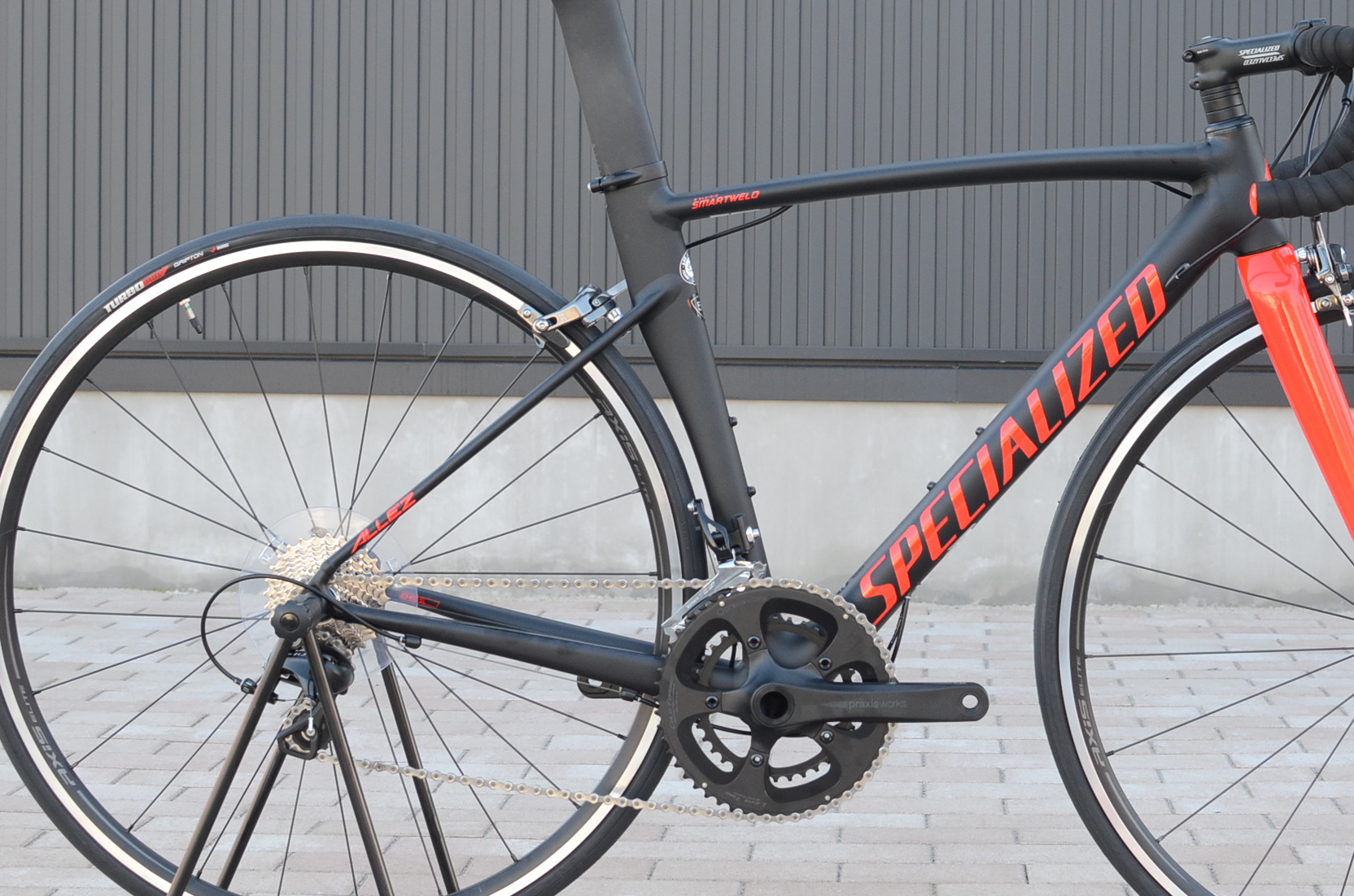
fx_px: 2918
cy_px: 407
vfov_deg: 17.5
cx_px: 860
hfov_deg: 26.0
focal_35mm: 78
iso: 640
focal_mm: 35
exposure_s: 1/200
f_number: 7.1
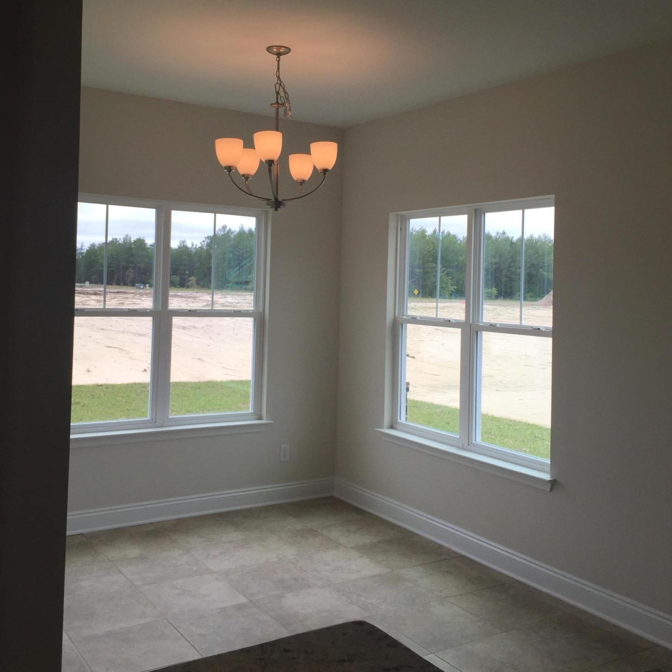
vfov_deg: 47.1
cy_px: 285
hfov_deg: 47.2
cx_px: 339
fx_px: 769
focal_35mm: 35
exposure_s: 1/444
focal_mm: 4.15
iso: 32
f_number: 2.2
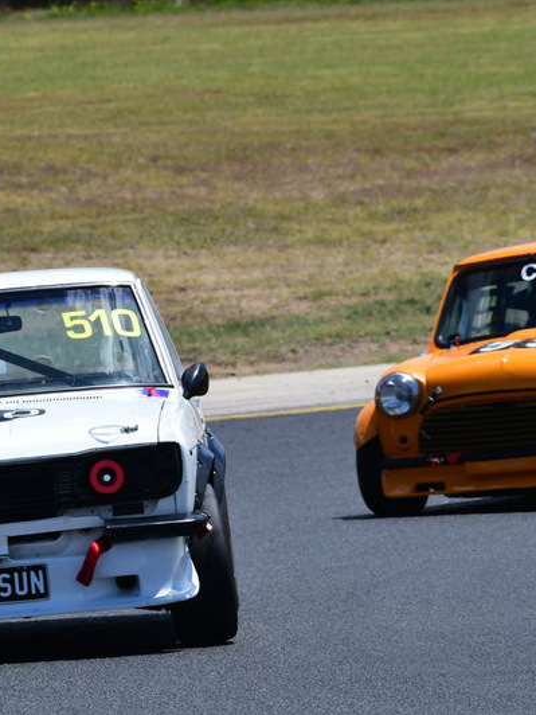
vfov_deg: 2.8
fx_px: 14782
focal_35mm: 716
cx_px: 95
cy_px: 358
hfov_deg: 2.1
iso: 320
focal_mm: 330
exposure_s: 1/640
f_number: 11
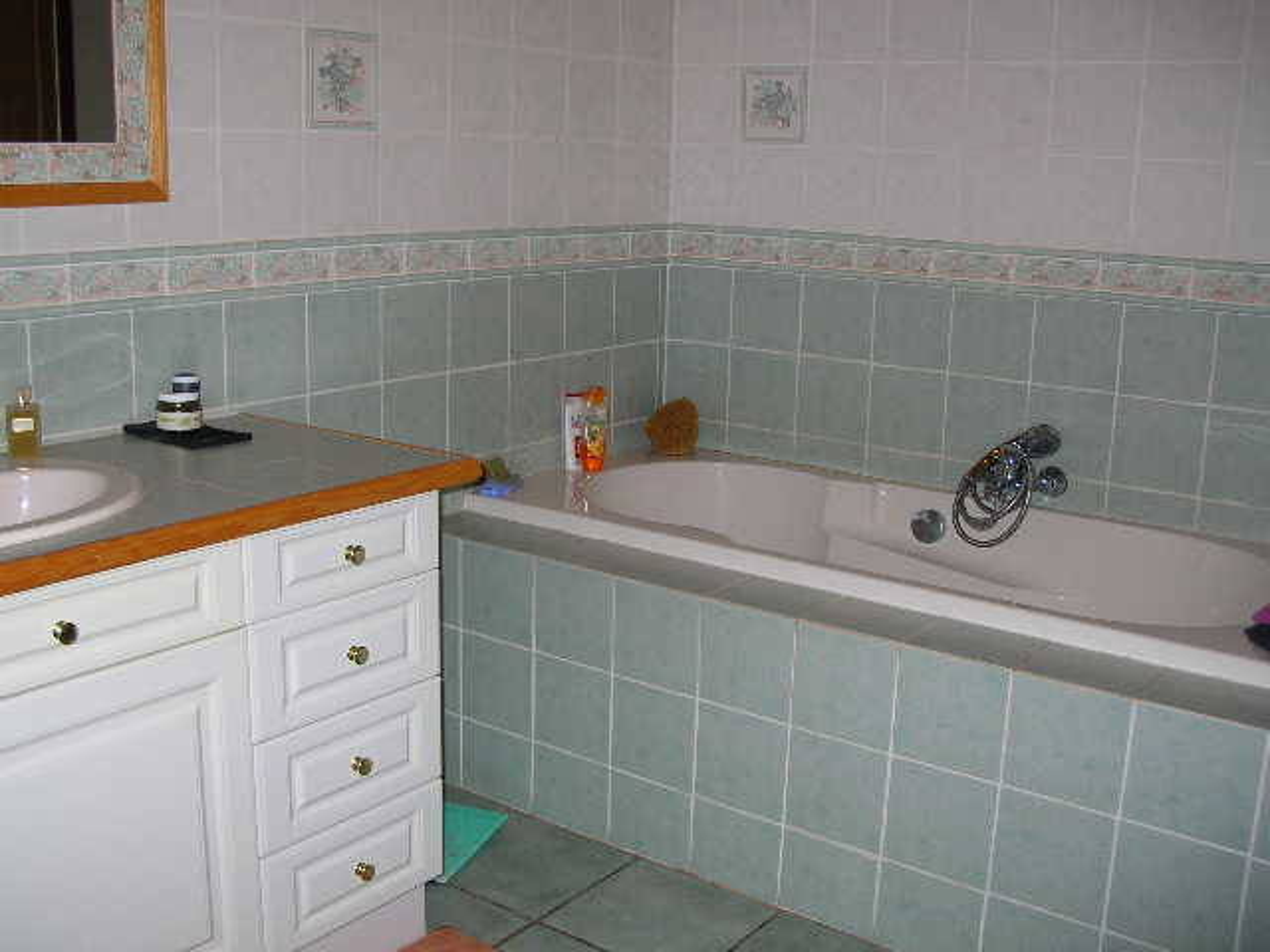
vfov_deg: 39.7
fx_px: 1321
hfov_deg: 51.4
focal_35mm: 36
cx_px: 635
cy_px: 476
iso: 50
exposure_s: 1/60.1
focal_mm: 6
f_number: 2.7
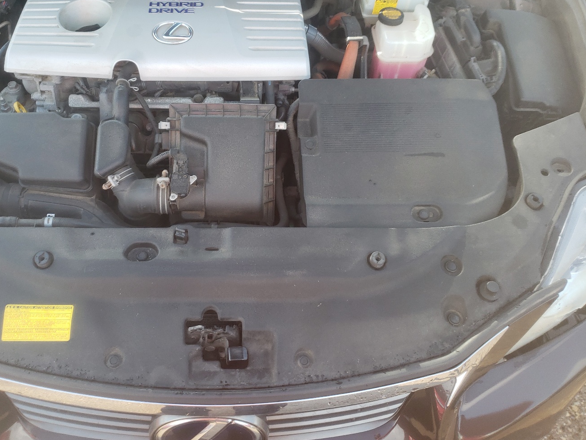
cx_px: 230
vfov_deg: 43.9
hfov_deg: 56.3
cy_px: 175
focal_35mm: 32
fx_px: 542
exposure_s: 1/303
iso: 50
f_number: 1.5
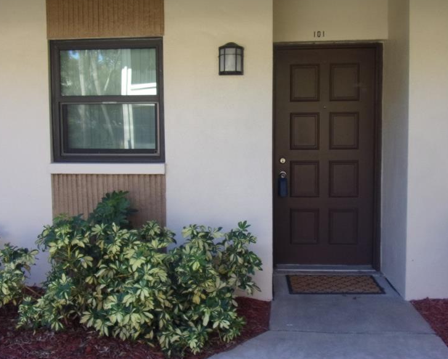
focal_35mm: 33
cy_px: 159
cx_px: 209
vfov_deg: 44.5
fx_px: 438
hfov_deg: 54.2
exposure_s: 1/120
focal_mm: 4.3
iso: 80
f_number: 3.3
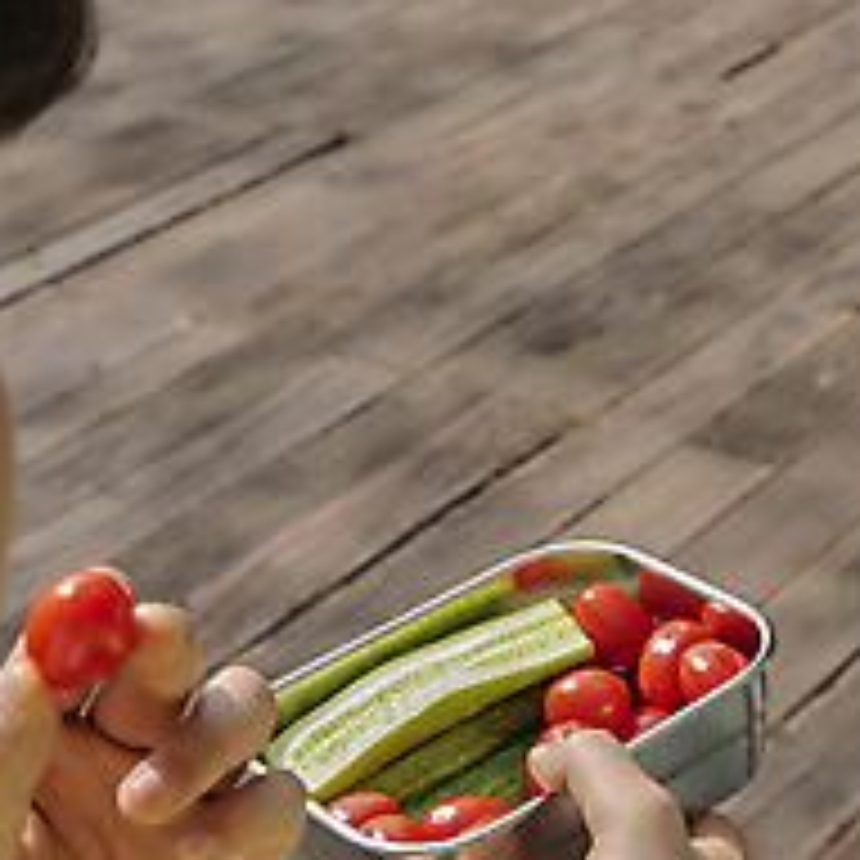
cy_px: 176
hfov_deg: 18.9
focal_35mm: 91
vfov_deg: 18.9
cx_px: 693
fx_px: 2558
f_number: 7.1
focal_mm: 34
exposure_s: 1/125
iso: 100
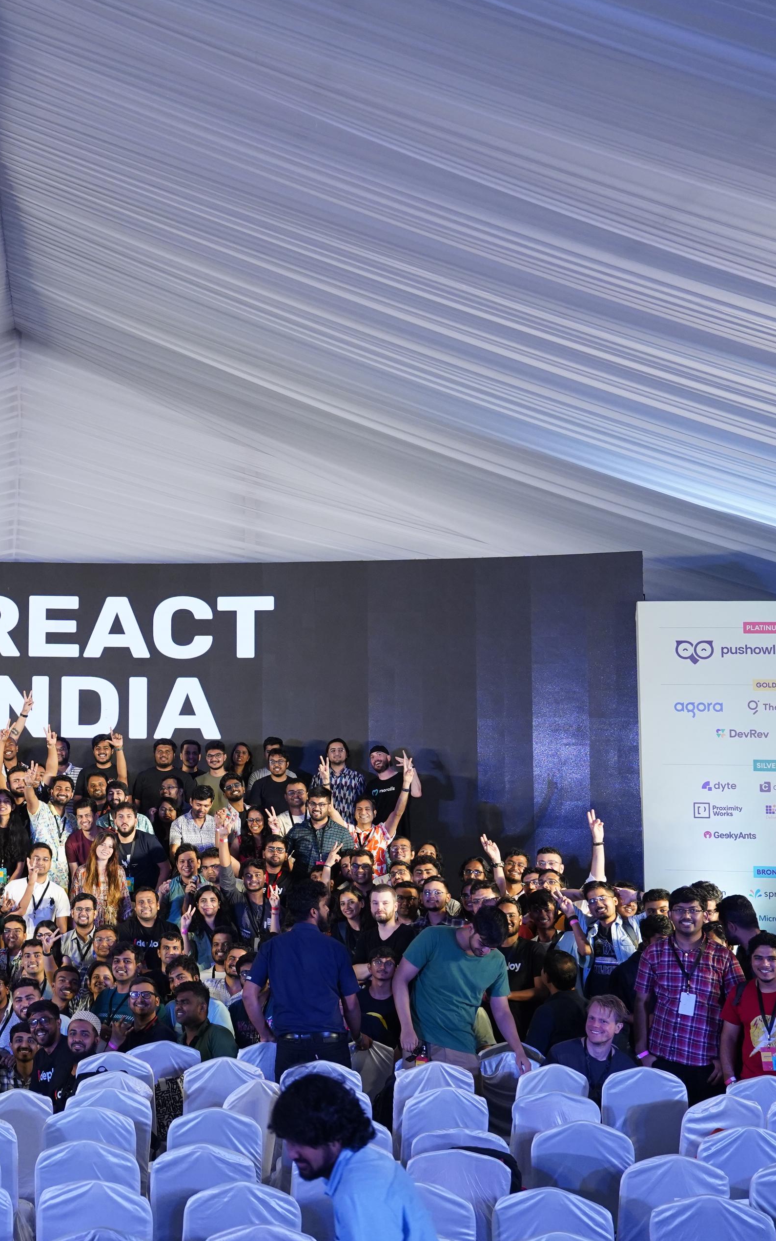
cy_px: 620
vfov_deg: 34.0
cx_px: 28
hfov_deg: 21.0
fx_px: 2030
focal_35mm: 60
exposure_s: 1/160
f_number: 5
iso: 2500
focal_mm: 39
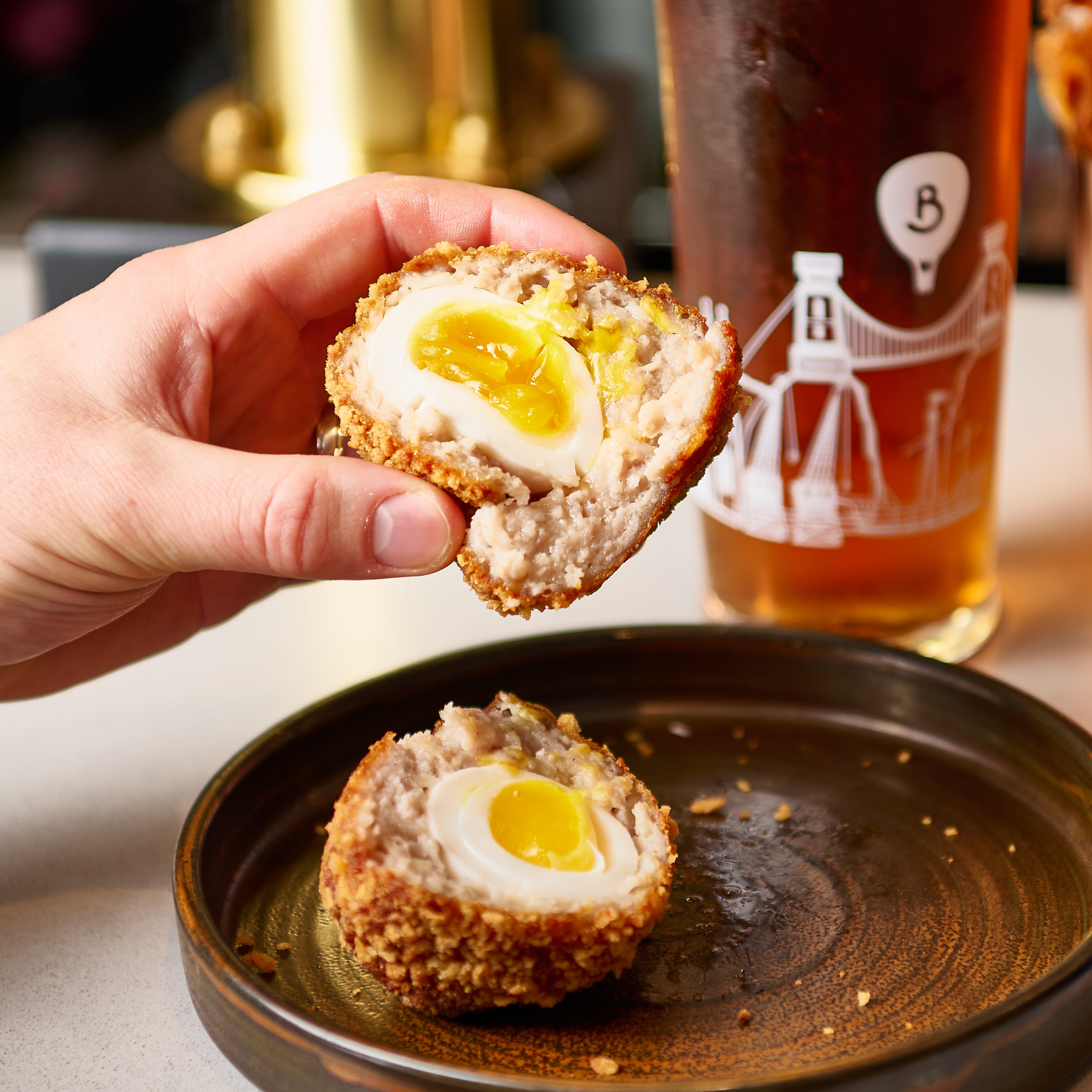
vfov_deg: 15.7
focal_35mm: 111
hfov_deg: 15.7
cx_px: 594
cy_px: 511
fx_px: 3962
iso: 64
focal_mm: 70
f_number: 3.5
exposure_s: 1/125
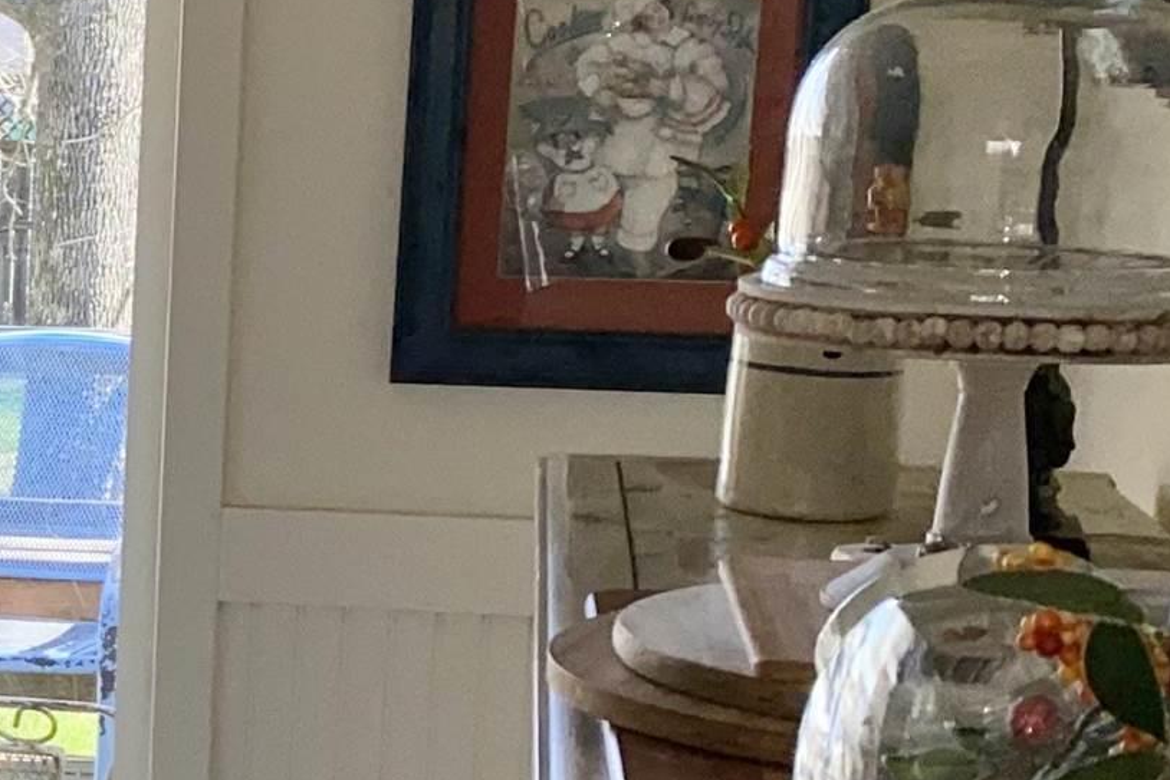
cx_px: -677
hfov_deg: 17.6
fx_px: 3315
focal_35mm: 102
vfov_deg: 13.3
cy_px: 669
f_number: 1.8
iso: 32
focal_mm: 4.25
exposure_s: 1/332
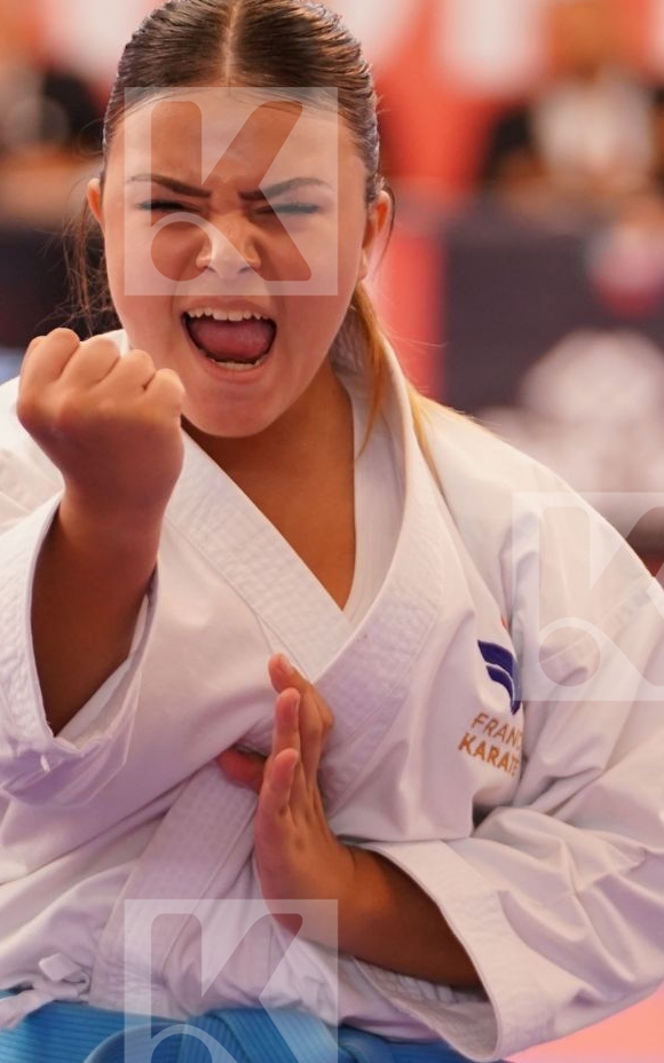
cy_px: 597
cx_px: 231
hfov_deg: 3.2
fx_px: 11842
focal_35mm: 409
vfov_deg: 5.1
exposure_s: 1/500
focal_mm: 138
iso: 1000
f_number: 2.8
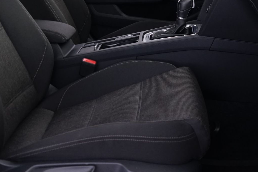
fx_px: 416
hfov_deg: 34.5
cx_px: 119
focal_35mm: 58
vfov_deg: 22.5
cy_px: 2
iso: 1250
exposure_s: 1/8
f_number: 5
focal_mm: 24
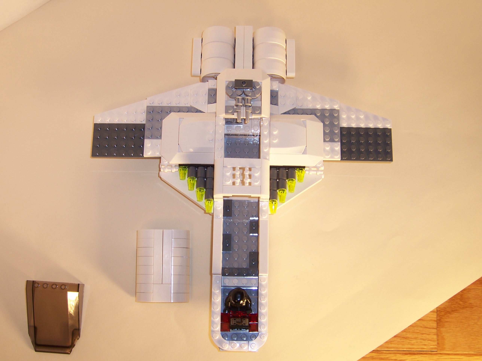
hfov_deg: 42.1
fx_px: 627
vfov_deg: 32.2
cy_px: 180
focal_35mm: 45
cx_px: 241
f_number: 3.2
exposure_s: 1/250
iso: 80
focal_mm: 7.7
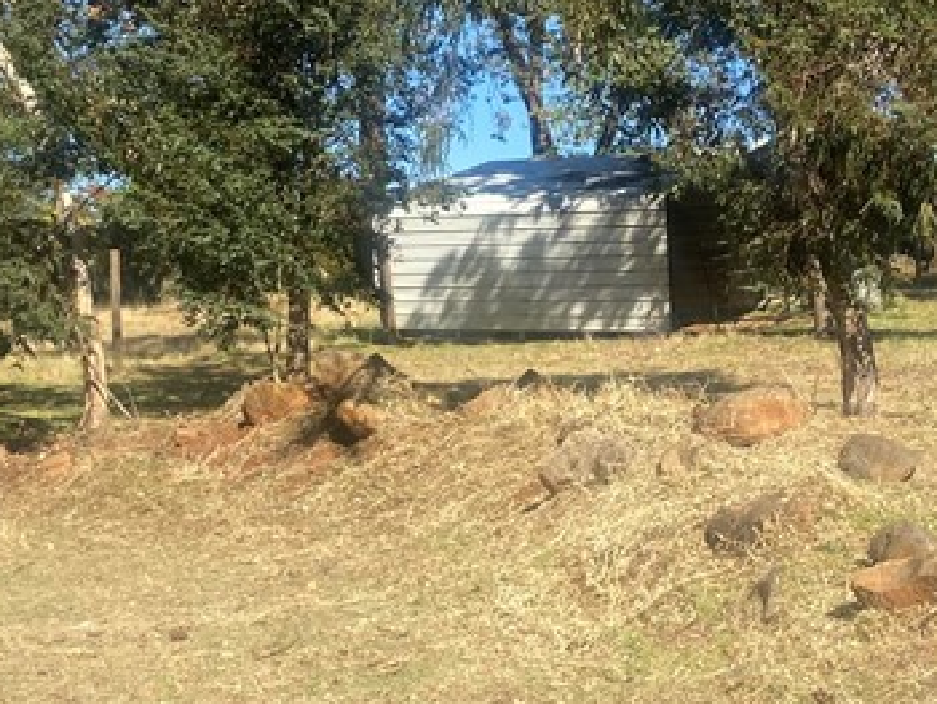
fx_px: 2059
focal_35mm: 76
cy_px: 375
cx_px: 739
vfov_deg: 19.4
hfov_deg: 25.2
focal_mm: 4.25
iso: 32
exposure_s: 1/2141
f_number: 1.8
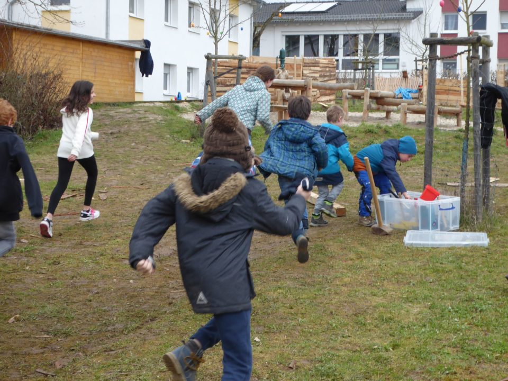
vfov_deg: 27.5
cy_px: 190
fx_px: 778
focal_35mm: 53
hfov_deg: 36.2
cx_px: 254
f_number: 4.1
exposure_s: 1/250
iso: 100
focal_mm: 9
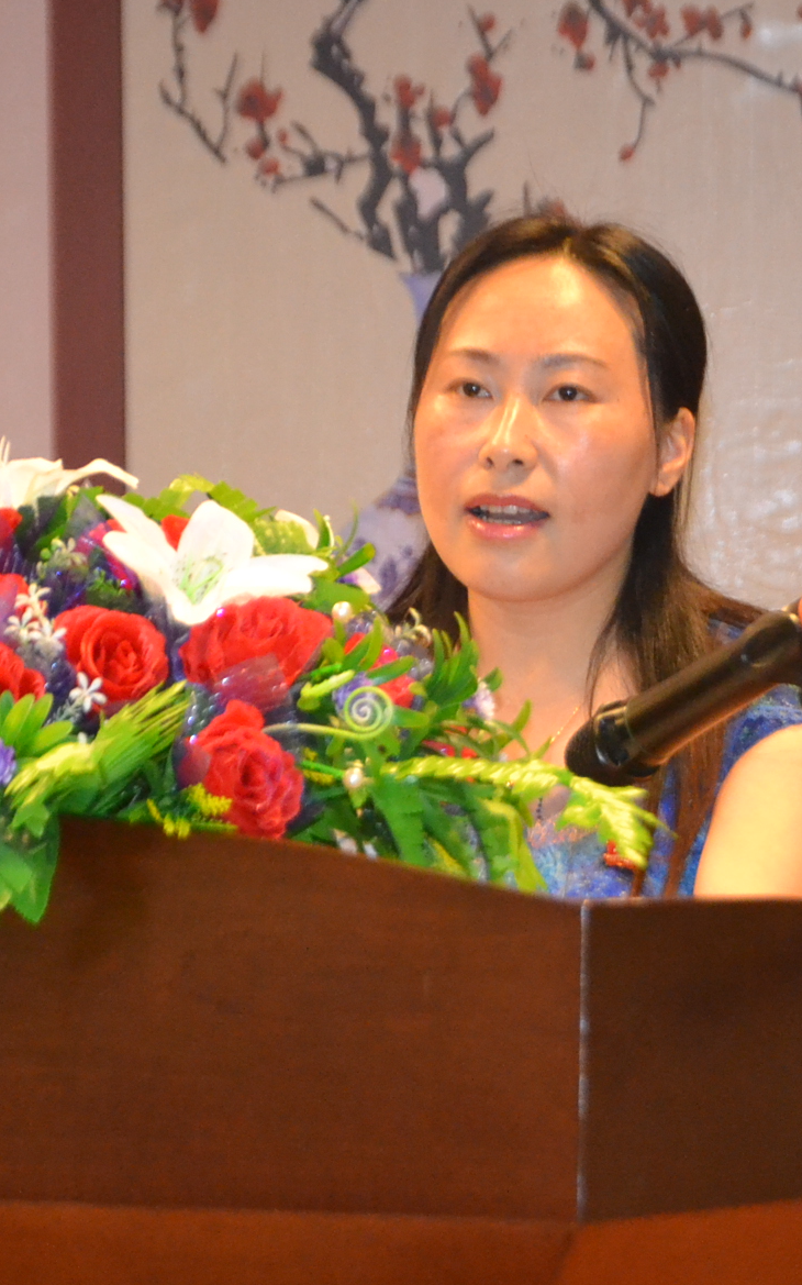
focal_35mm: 211
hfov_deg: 6.2
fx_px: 7383
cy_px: 691
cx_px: 549
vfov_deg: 9.9
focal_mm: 70
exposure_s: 1/60
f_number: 5.3
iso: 2500
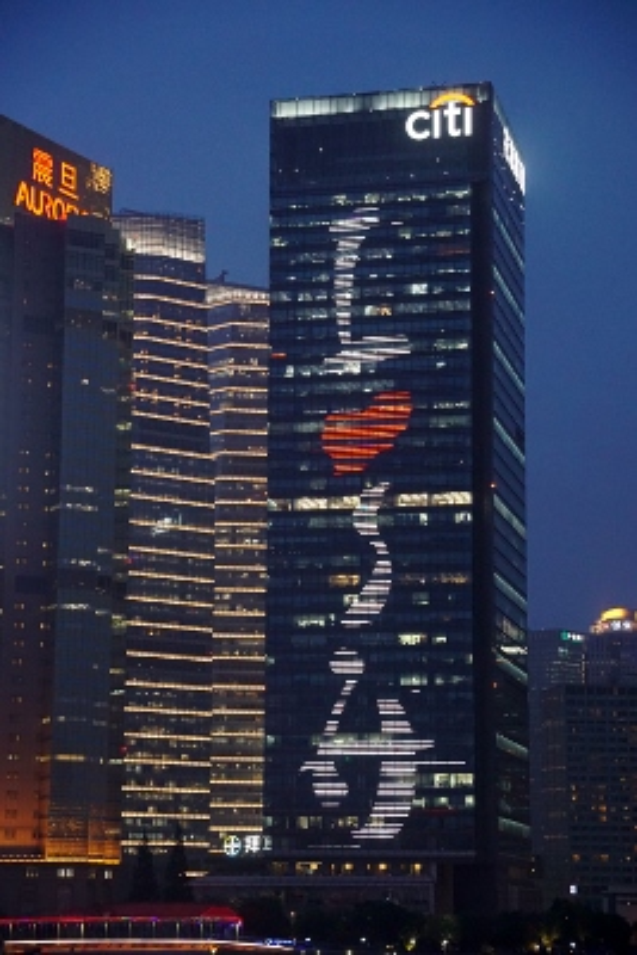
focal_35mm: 82
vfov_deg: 24.6
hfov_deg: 16.6
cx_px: 318
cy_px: 478
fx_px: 2188
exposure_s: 1/100
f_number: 5
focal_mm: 55
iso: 3200
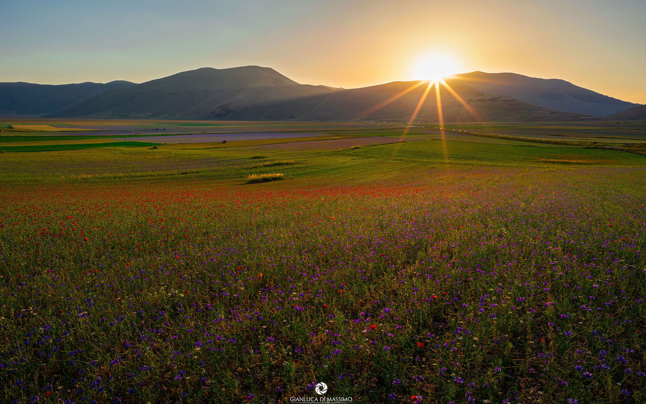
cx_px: 321
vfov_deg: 55.1
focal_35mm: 22
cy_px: 198
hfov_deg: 79.6
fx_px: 387
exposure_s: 1/200
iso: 100
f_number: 11
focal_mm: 21
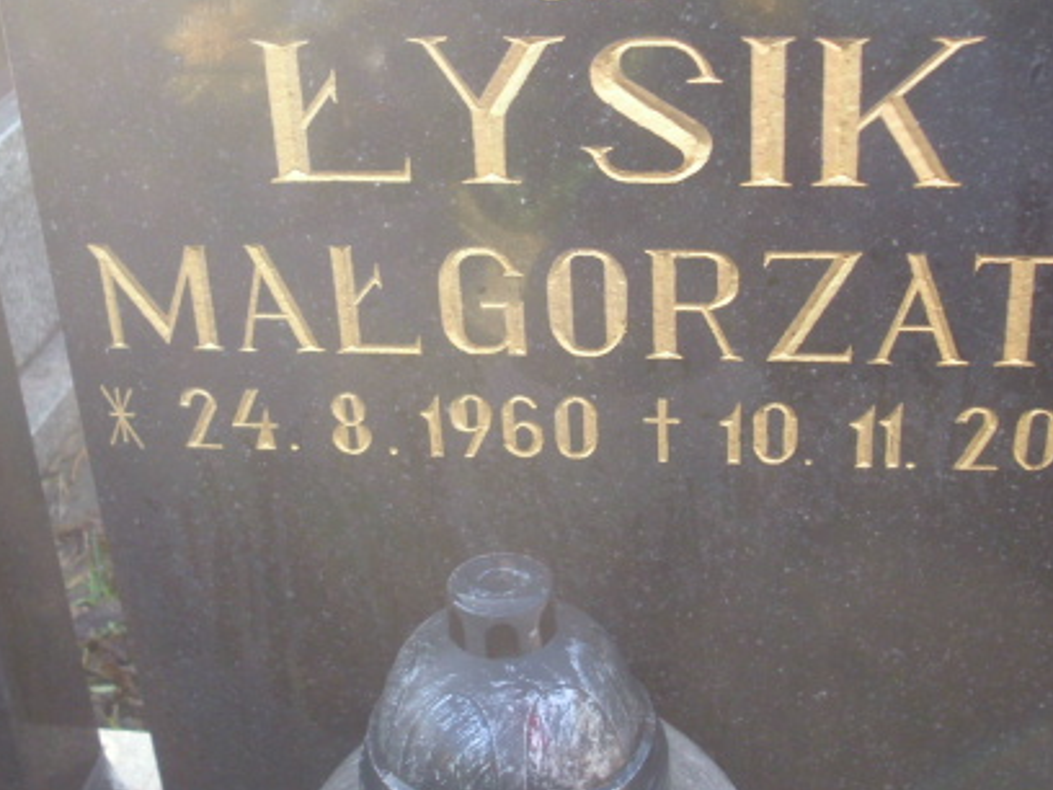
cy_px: 400
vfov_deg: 25.2
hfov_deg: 33.2
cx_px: 565
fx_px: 1764
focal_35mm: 58
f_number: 5.6
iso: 100
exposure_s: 1/60
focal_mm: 6.2
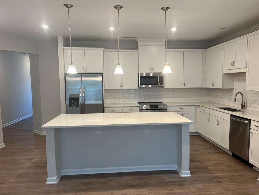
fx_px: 202
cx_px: 133
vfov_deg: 51.4
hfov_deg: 65.3
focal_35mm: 27
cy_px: 100
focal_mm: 5.7
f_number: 1.5
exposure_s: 1/60
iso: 64
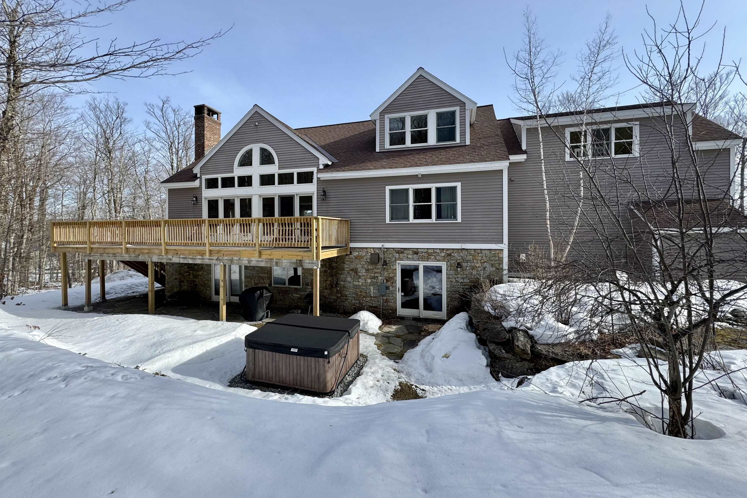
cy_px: 232
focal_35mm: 15
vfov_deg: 77.2
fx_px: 311
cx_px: 364
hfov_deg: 100.4
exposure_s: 1/578
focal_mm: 2.22
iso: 40
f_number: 2.2
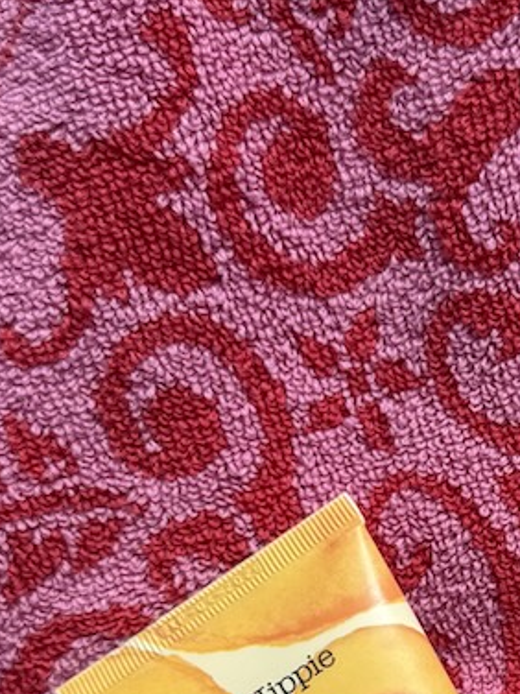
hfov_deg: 16.7
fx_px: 1702
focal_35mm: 85
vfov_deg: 22.1
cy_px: 712
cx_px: 618
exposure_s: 1/4950
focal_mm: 6.76
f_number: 1.78
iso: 80
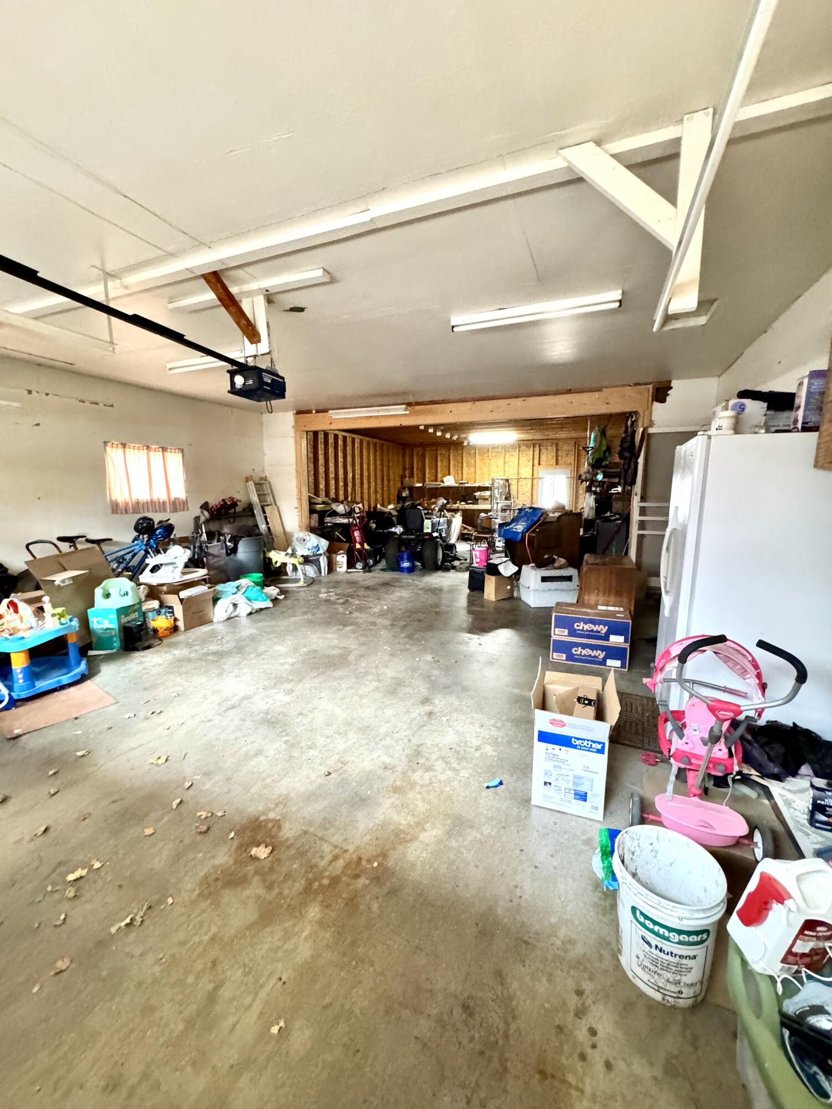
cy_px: 554
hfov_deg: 85.7
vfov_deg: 102.1
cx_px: 416
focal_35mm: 14
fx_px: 449
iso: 1250
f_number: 2.2
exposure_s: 1/60
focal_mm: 2.22
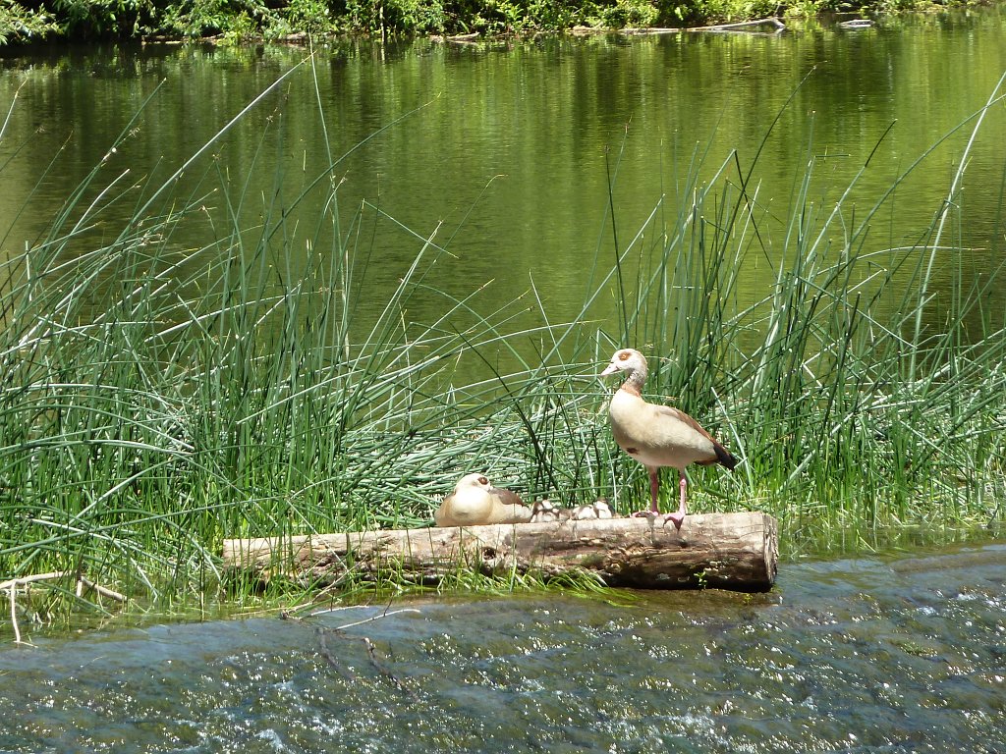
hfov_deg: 5.0
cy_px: 377
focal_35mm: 399
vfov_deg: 3.7
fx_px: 11596
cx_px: 503
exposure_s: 1/125
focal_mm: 49.2
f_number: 4.9
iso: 80
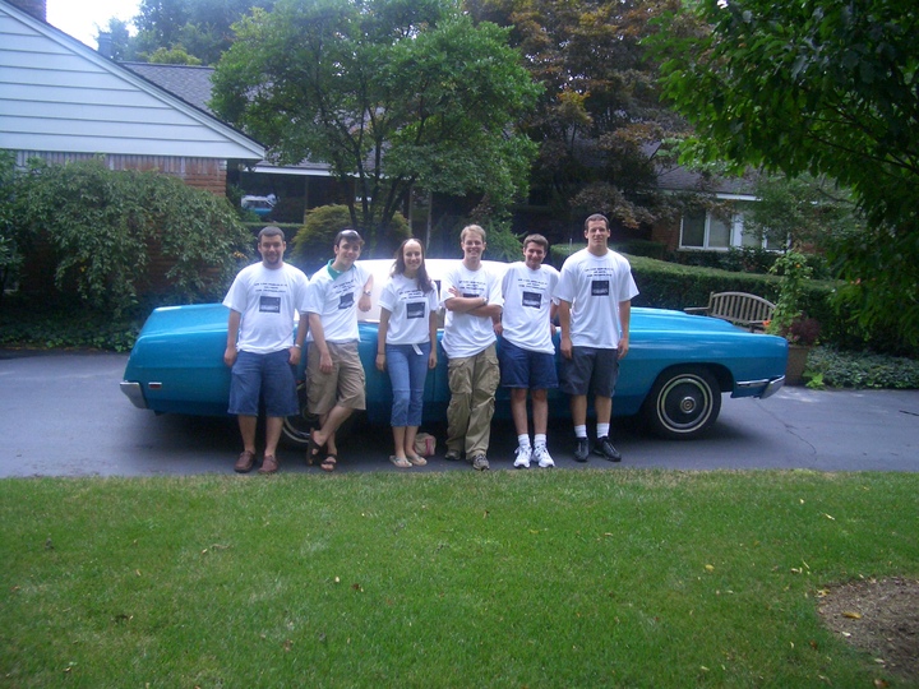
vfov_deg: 40.7
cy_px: 344
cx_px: 460
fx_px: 929
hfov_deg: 52.6
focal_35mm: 35
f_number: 2.6
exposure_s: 1/500
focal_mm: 5.8
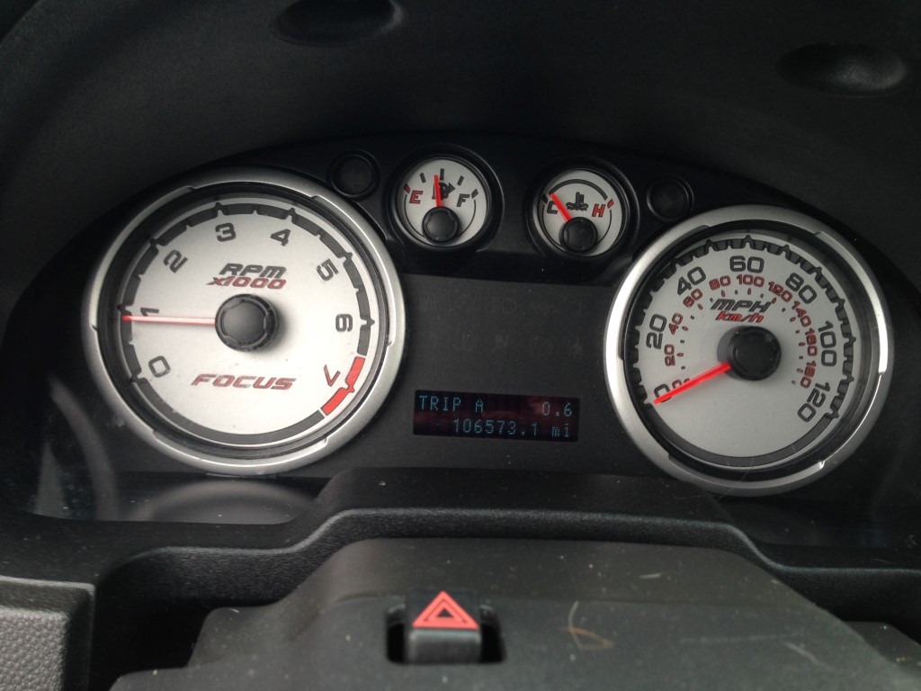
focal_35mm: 33
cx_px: 460
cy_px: 346
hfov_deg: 55.4
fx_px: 878
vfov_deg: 42.9
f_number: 2.4
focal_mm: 4.12
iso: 50
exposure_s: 1/60
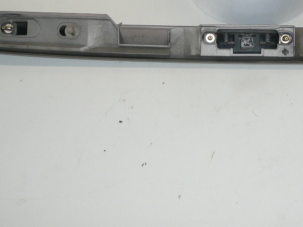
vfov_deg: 23.1
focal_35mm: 61
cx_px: 226
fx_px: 534
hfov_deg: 31.1
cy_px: 2
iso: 100
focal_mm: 4.6
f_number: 3.3
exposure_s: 1/160
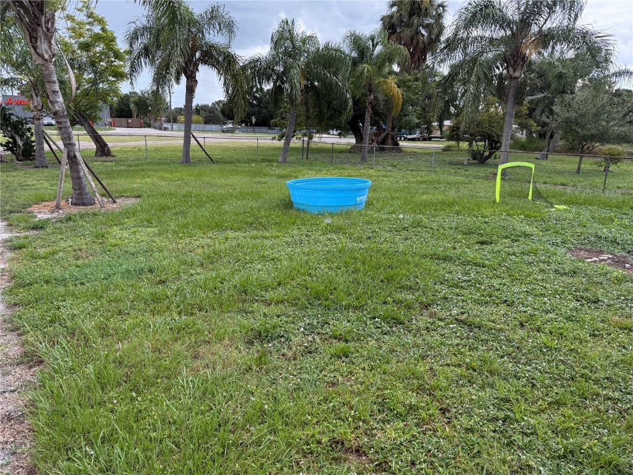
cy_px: 238
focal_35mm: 24
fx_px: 439
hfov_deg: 71.6
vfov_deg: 56.8
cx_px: 316
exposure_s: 1/208
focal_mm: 6.76
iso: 100
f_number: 1.78
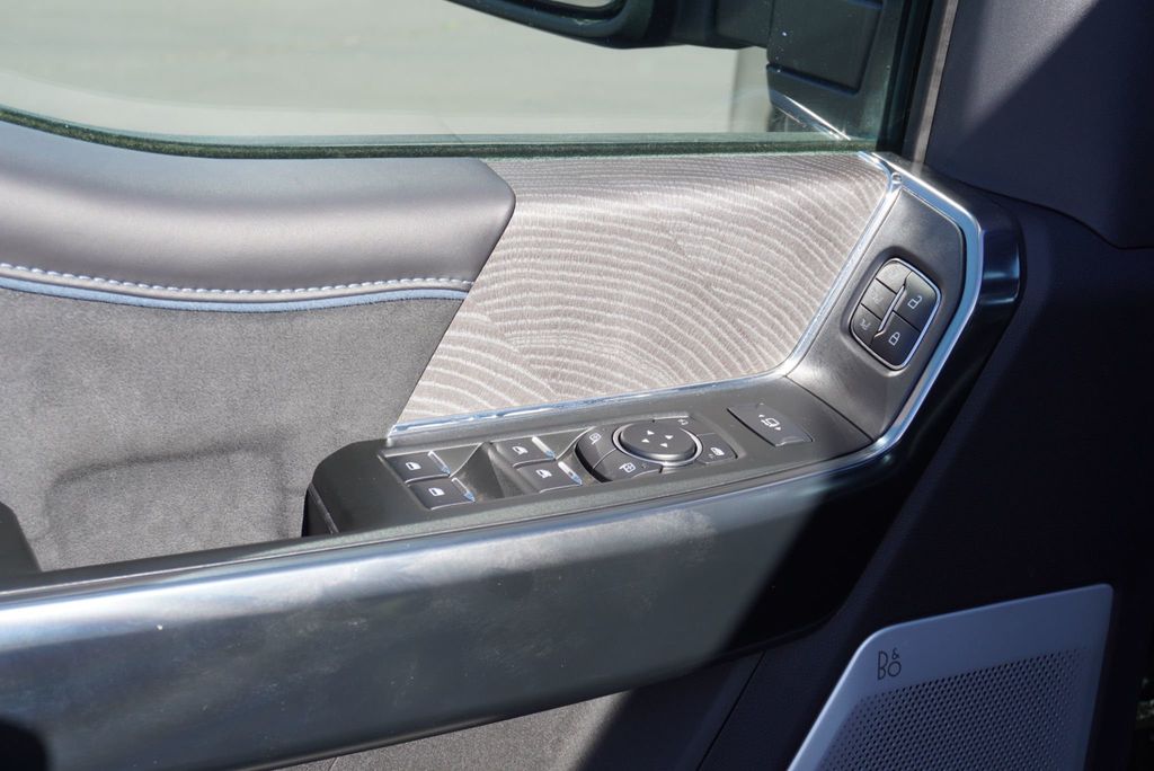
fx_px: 1588
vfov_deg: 27.3
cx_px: 577
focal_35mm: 50
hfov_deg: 39.9
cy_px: 386
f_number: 6.3
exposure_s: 1/100
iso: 100
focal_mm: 33
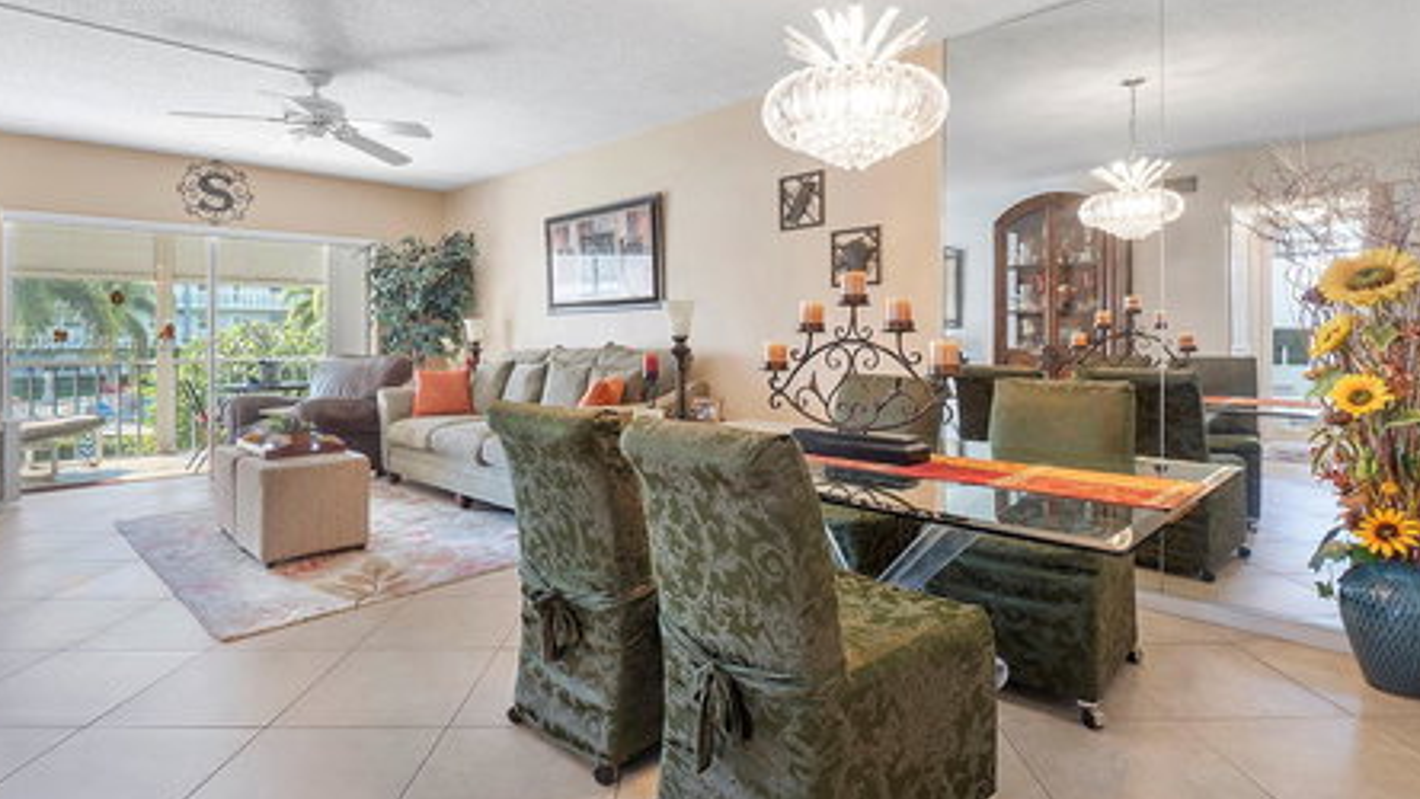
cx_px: 720
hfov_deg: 95.9
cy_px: 345
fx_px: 640
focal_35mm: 17
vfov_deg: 63.7
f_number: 9
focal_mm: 10
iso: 250
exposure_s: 1/6
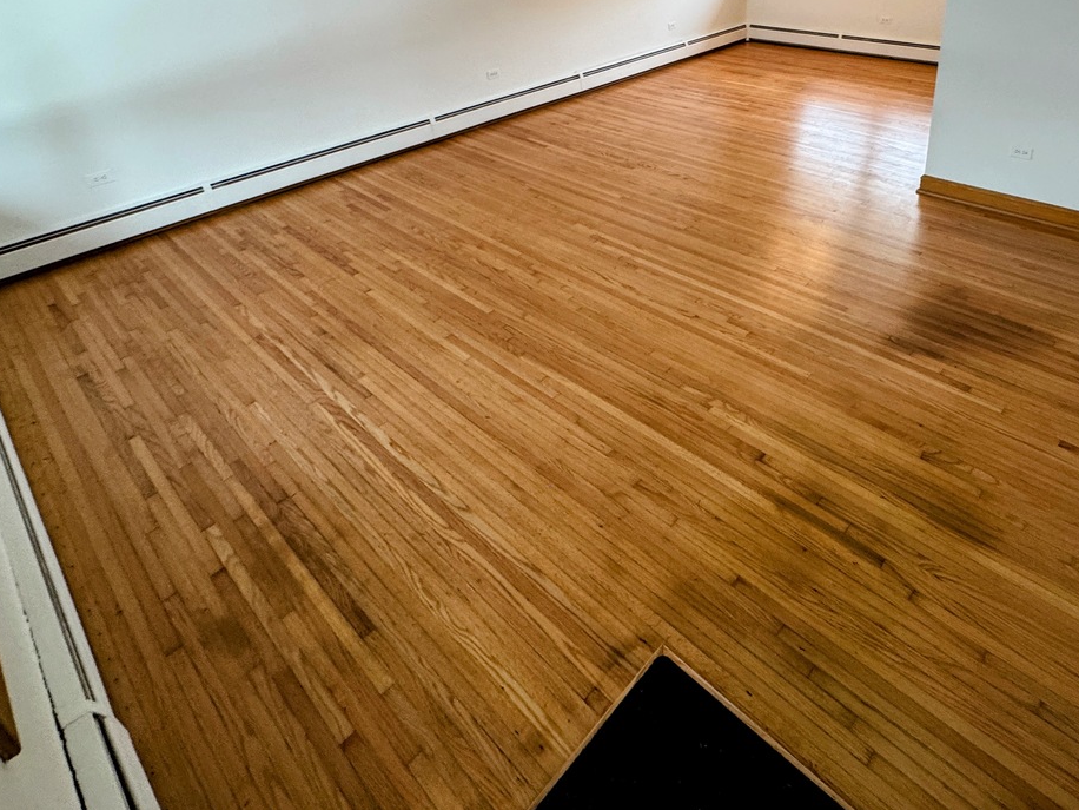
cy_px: 178
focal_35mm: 22
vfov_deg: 57.2
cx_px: 681
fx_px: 686
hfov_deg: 74.9
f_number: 2.2
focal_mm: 2.22
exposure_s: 1/60
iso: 200
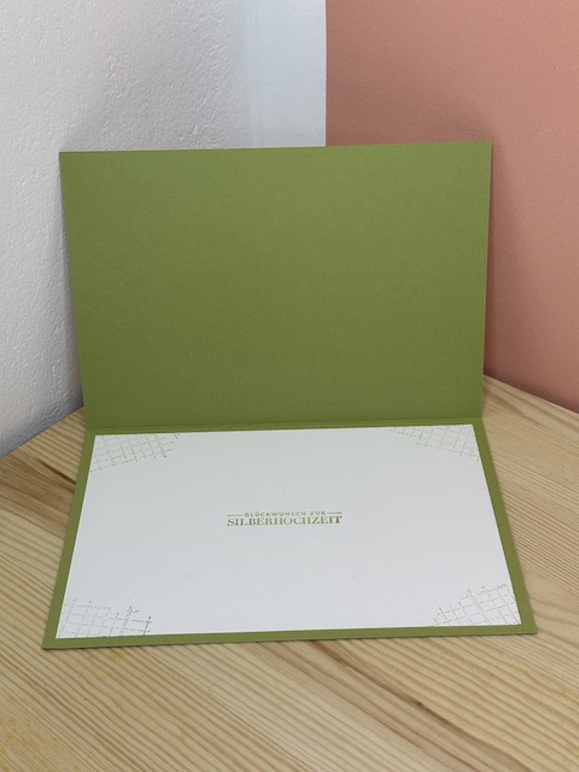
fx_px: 1070
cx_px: 290
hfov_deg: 30.3
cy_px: 386
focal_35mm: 48
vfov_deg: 39.7
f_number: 1.78
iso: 50
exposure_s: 1/121
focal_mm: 6.86
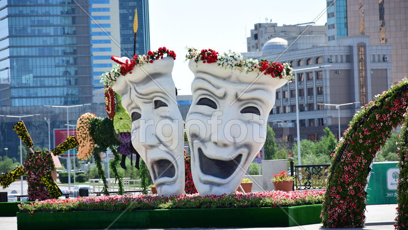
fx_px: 1791
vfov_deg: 7.3
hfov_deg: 13.0
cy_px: 131
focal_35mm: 166
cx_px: 204
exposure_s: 1/250
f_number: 5.6
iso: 100
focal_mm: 105
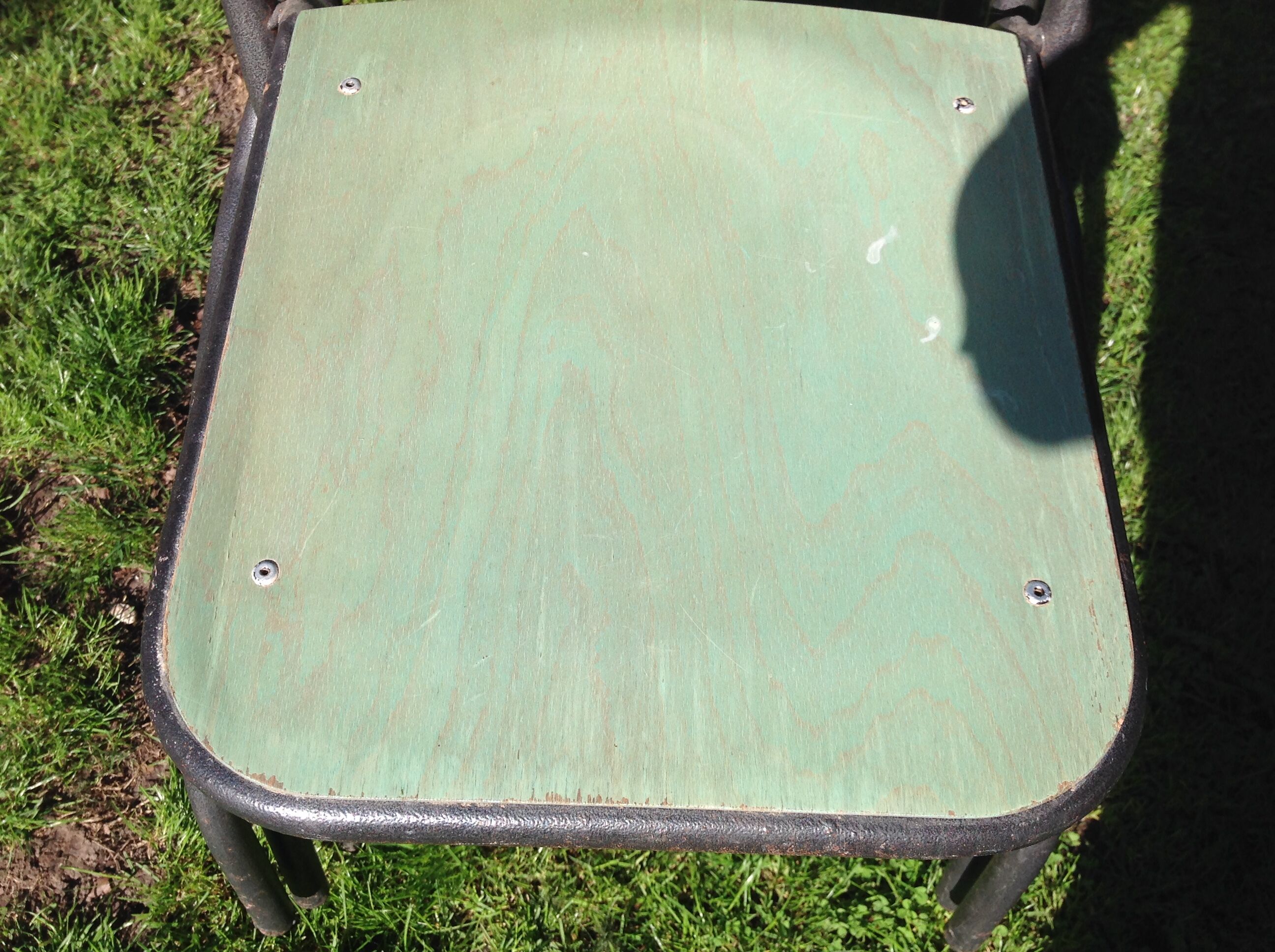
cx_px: 638
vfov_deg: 40.6
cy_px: 476
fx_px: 1287
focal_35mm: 35
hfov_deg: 52.7
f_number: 2.4
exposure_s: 1/1374
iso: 50
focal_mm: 4.28
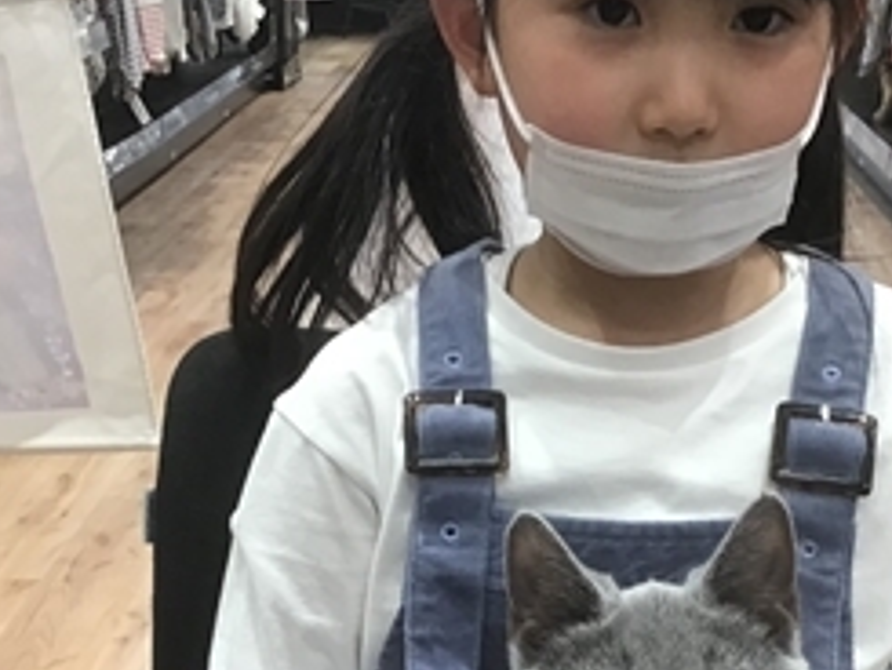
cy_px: 728
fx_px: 1959
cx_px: 502
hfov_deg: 25.6
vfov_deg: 18.7
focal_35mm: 76
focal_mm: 3.3
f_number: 2.4
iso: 50
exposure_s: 1/30
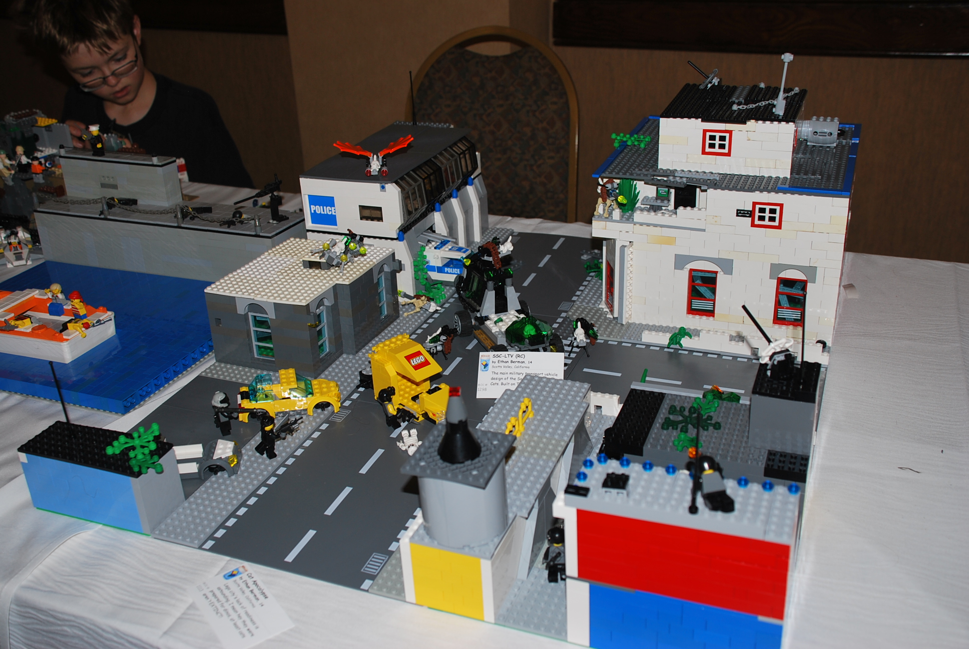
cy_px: 324
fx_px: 970
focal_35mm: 36
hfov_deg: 53.1
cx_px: 484
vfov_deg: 37.0
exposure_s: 1/125
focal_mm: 24
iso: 100
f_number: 4
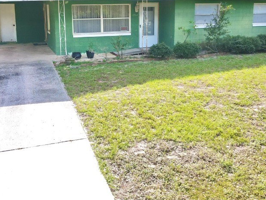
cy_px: 64
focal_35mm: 40
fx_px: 307
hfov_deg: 46.8
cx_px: 127
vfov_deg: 35.6
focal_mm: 4.5
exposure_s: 1/180
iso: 100
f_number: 2.8
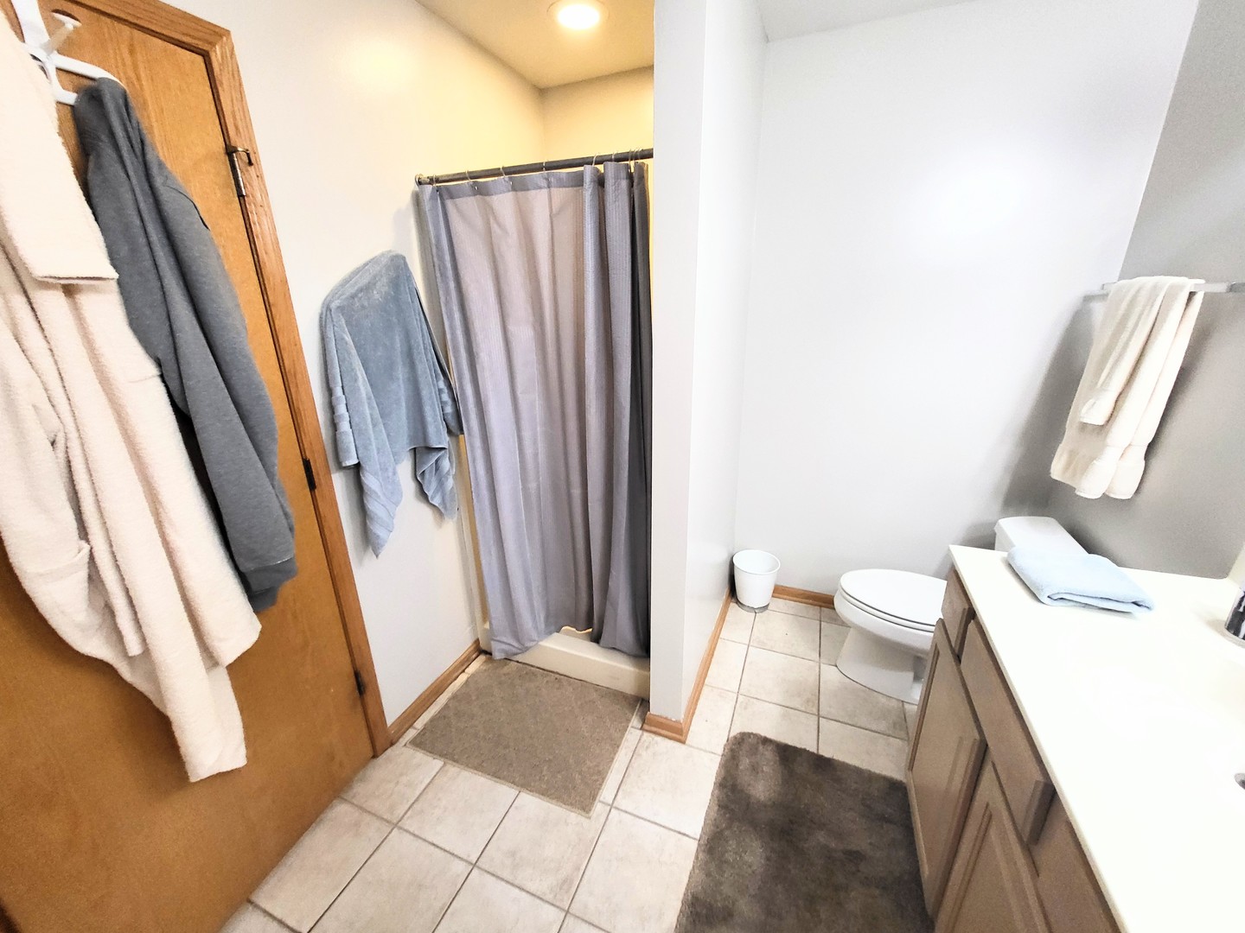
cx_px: 622
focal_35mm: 13
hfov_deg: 106.2
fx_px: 468
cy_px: 466
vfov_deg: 89.9
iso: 400
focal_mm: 1.74
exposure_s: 1/60
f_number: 2.2
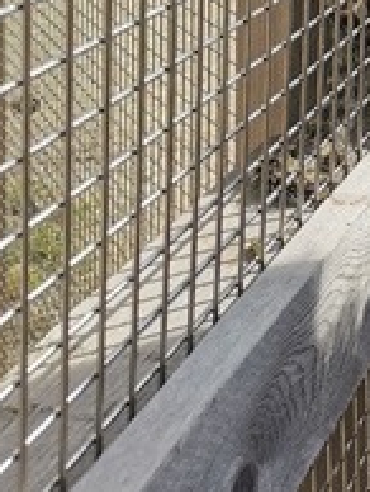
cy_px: -208
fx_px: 1266
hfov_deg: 15.5
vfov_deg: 19.6
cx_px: 530
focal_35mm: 89
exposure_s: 1/2083
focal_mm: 5.58
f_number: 1.8
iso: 50
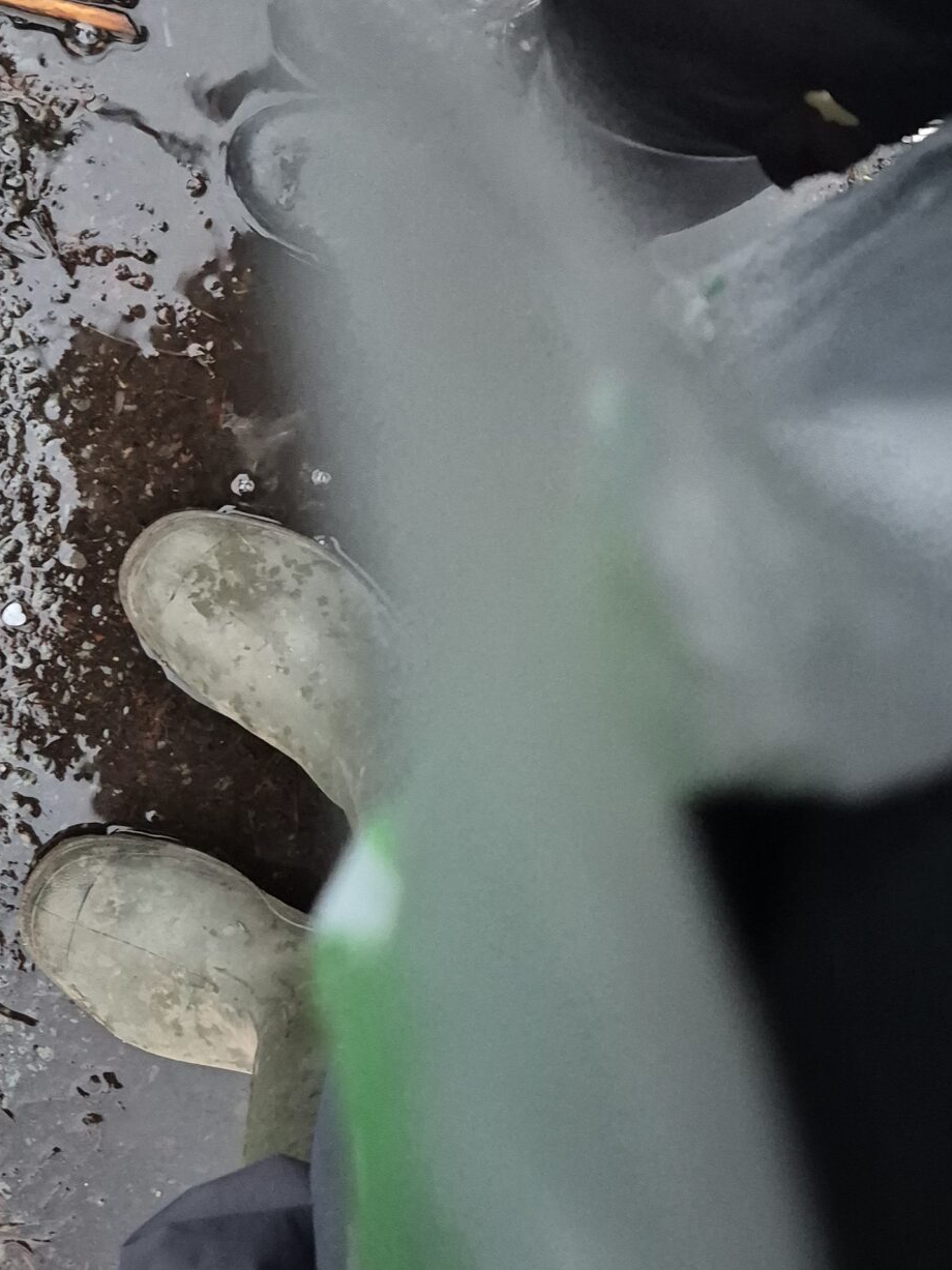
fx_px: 1760
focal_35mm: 48
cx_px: 334
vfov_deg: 39.2
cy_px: 431
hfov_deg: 30.1
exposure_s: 1/25
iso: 1600
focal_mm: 5.4
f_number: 1.8
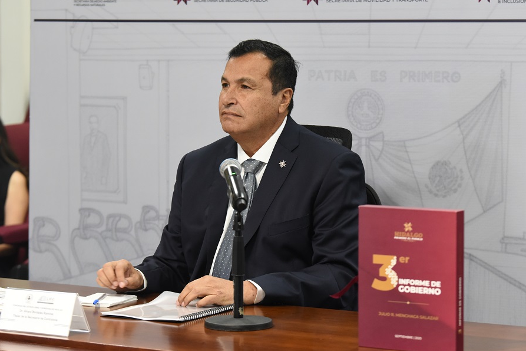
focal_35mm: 126
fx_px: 1841
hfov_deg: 16.3
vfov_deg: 10.9
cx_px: 264
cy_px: 175
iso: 4000
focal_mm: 125
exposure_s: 1/80
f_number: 5
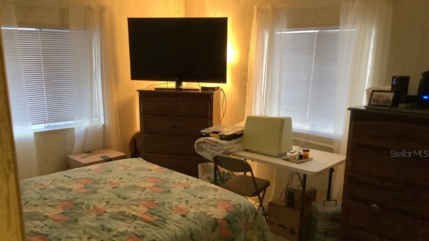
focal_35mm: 34
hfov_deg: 58.0
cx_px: 214
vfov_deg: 34.4
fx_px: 387
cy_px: 153
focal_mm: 3.3
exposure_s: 1/30
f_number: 2.4
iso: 500
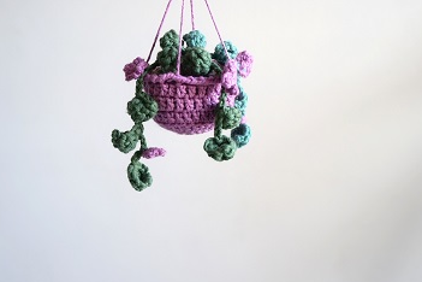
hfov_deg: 41.9
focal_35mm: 47
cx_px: 201
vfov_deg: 28.5
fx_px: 551
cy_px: 103
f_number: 4
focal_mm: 33
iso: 200
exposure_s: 1/50
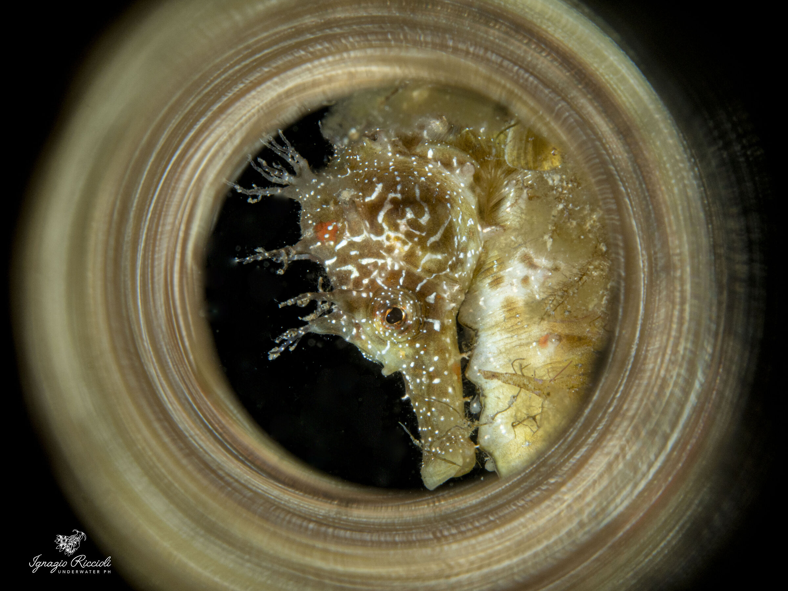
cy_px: 296
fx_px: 2732
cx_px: 394
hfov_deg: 16.4
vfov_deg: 12.3
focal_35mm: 120
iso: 200
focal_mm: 60
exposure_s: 1/125
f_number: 20
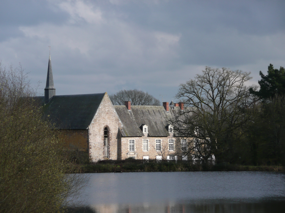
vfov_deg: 7.9
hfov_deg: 10.5
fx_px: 1556
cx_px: 142
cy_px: 106
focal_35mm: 189
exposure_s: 1/320
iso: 100
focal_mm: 31
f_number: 4.8
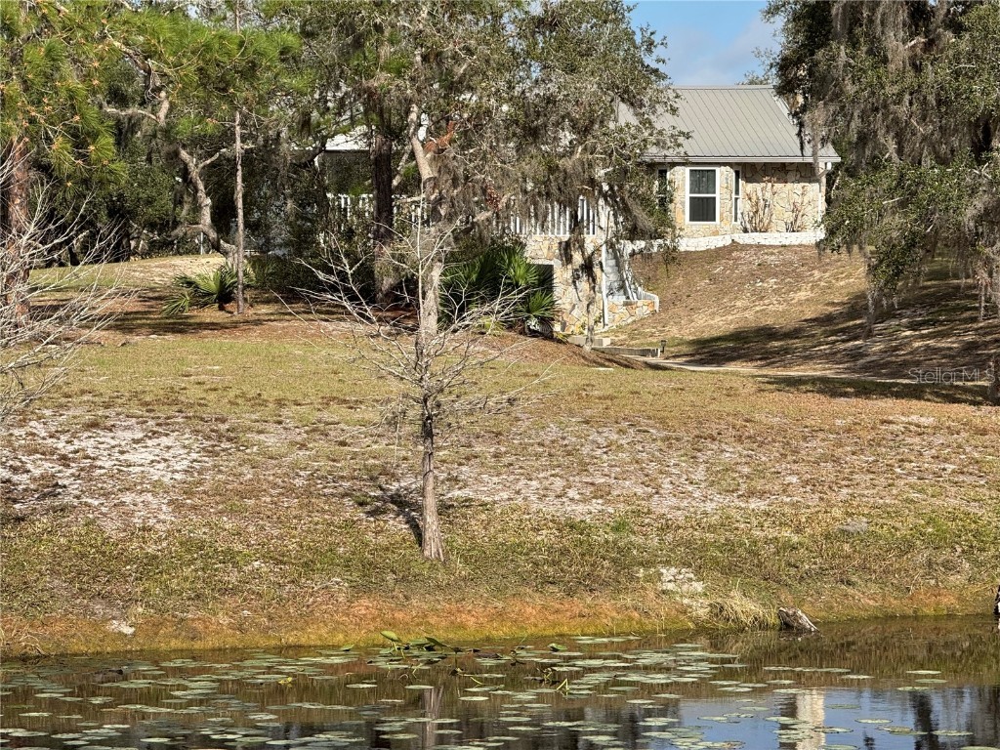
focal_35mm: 120
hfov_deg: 16.4
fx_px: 3467
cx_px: 500
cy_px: 375
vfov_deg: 12.3
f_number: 2.8
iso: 50
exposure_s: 1/1342
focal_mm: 15.66
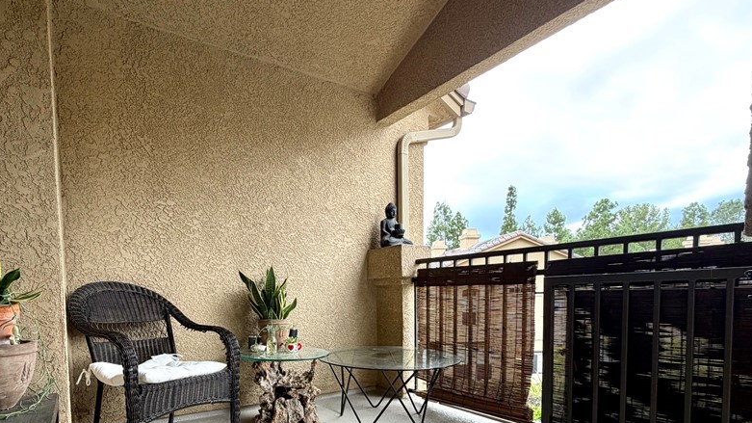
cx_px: 303
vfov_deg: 53.3
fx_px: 399
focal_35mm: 20
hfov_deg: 85.6
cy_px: 318
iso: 40
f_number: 2.2
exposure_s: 1/125
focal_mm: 2.22
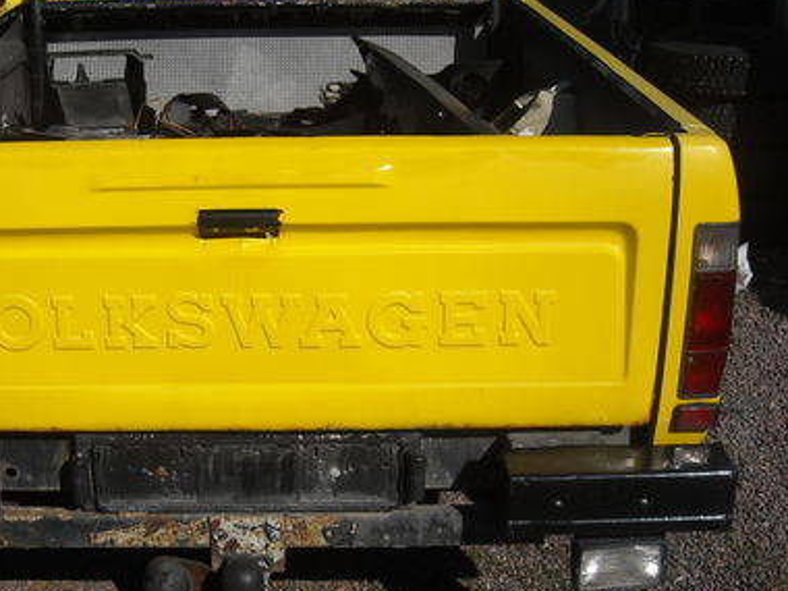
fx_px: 1343
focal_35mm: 59
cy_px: 388
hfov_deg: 32.3
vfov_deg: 24.7
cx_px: 228
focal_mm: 5.7
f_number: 5.6
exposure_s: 1/647
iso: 64
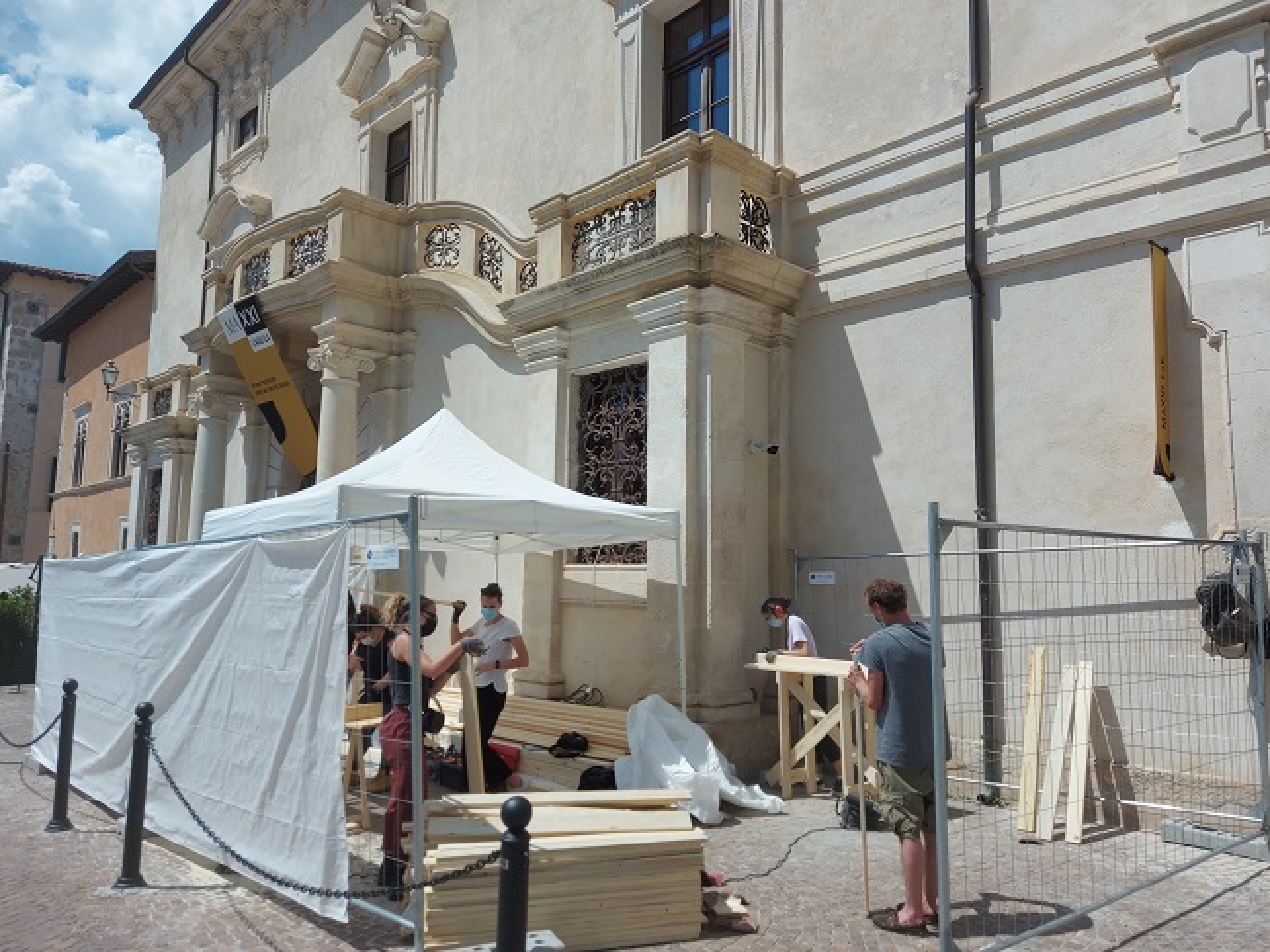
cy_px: 476
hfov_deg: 71.6
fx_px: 880
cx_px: 635
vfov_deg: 56.8
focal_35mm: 24
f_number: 1.8
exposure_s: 1/2184
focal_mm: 5.23
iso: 32
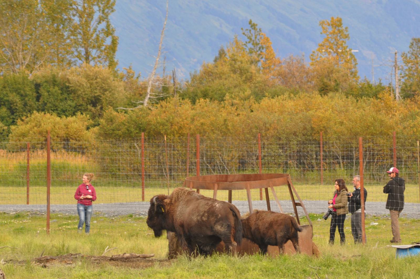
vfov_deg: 4.2
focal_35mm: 330
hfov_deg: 6.3
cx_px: 210
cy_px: 140
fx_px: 3846
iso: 200
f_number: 8
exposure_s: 1/160
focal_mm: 220
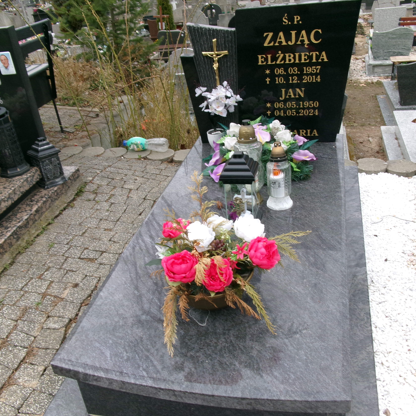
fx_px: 462
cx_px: 198
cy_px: 206
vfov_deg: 48.5
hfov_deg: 48.4
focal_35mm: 34
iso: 100
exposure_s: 1/38
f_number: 10.8
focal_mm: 5.1
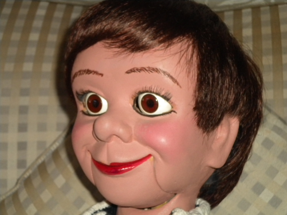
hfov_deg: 18.7
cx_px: 144
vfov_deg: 14.1
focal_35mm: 105
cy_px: 108
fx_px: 871
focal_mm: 18.9
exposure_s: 1/60
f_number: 5.9
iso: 400
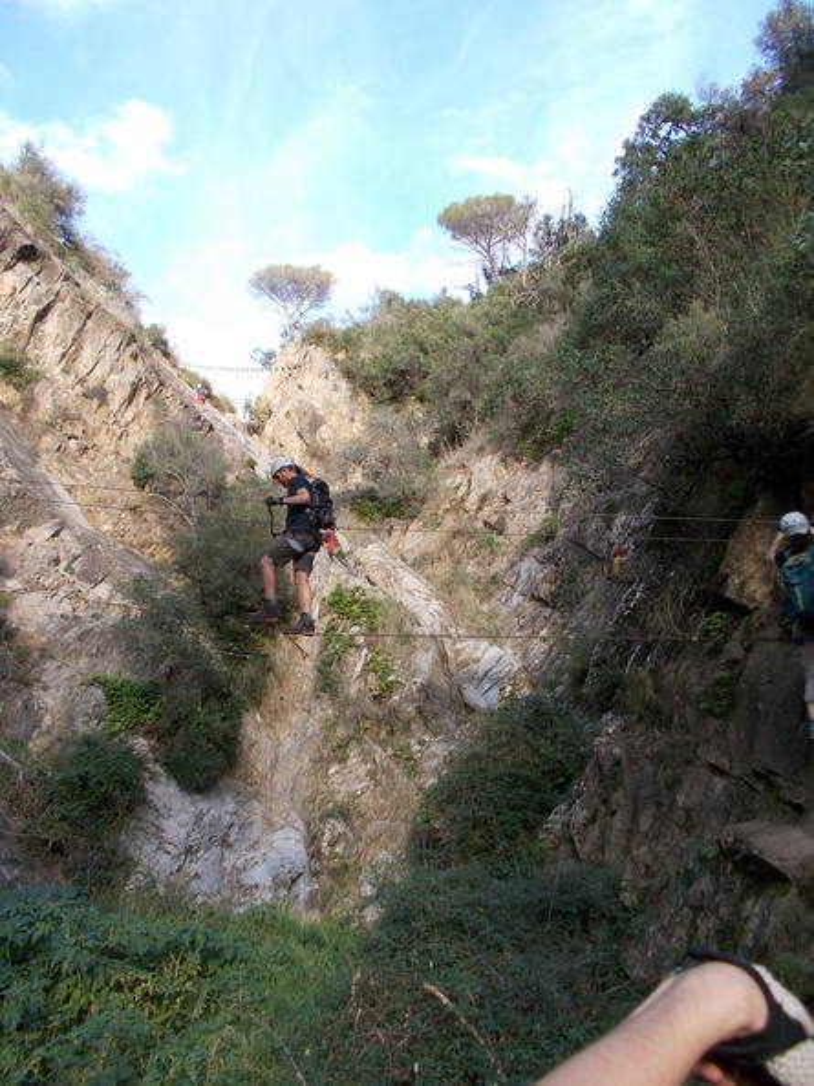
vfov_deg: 67.3
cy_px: 543
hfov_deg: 53.0
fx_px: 816
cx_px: 407
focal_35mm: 26
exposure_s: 1/200
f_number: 3.2
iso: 80
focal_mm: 4.6
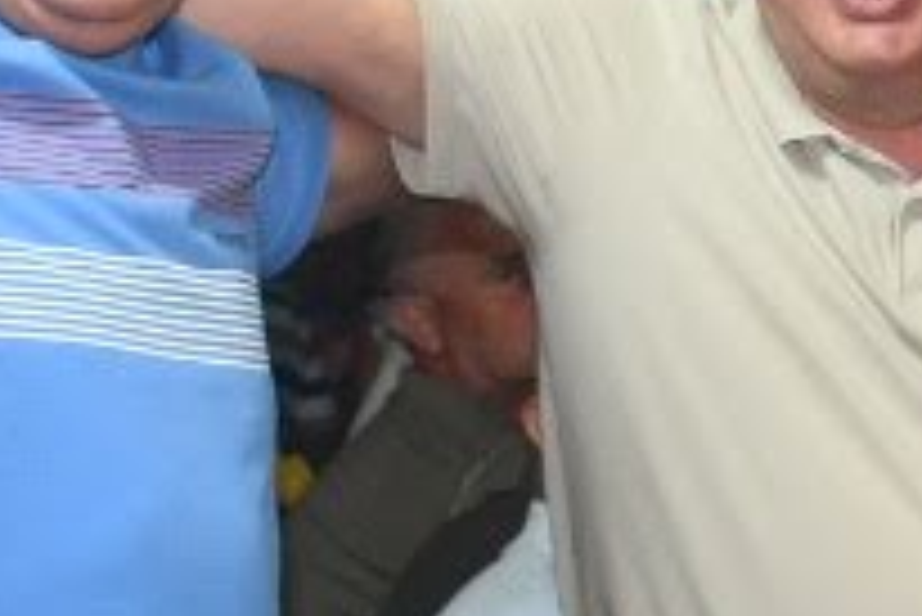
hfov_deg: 9.2
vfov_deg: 6.5
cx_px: 1682
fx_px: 5459
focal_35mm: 213
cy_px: 144
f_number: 3.5
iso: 1000
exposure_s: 1/60
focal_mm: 18
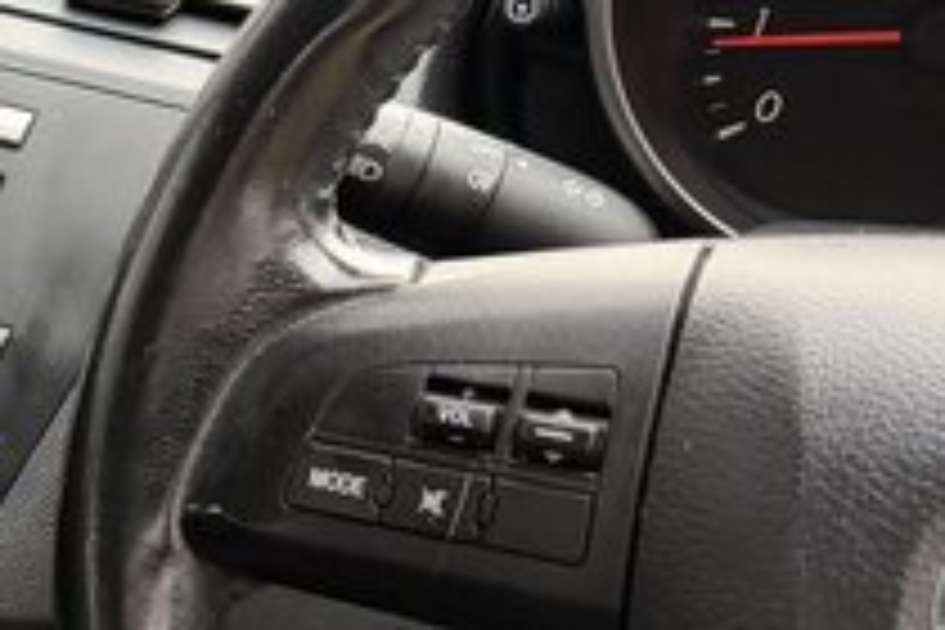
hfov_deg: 17.4
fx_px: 2494
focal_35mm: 95
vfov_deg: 14.2
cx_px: -756
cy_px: 630
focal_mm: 6.76
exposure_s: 1/60
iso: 200
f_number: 1.78
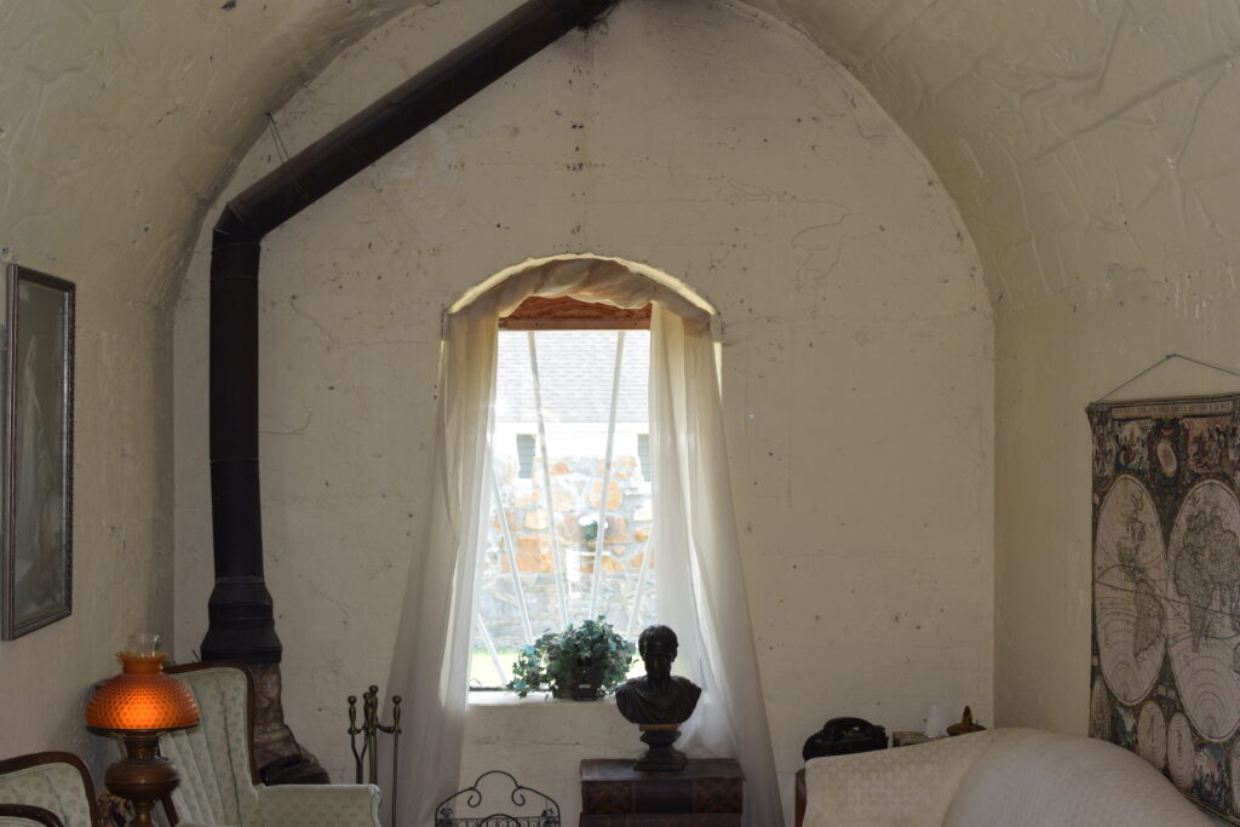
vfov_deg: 25.8
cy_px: 414
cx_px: 620
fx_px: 1808
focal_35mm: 52
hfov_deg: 37.8
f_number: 5.6
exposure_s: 1/125
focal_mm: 35
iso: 400
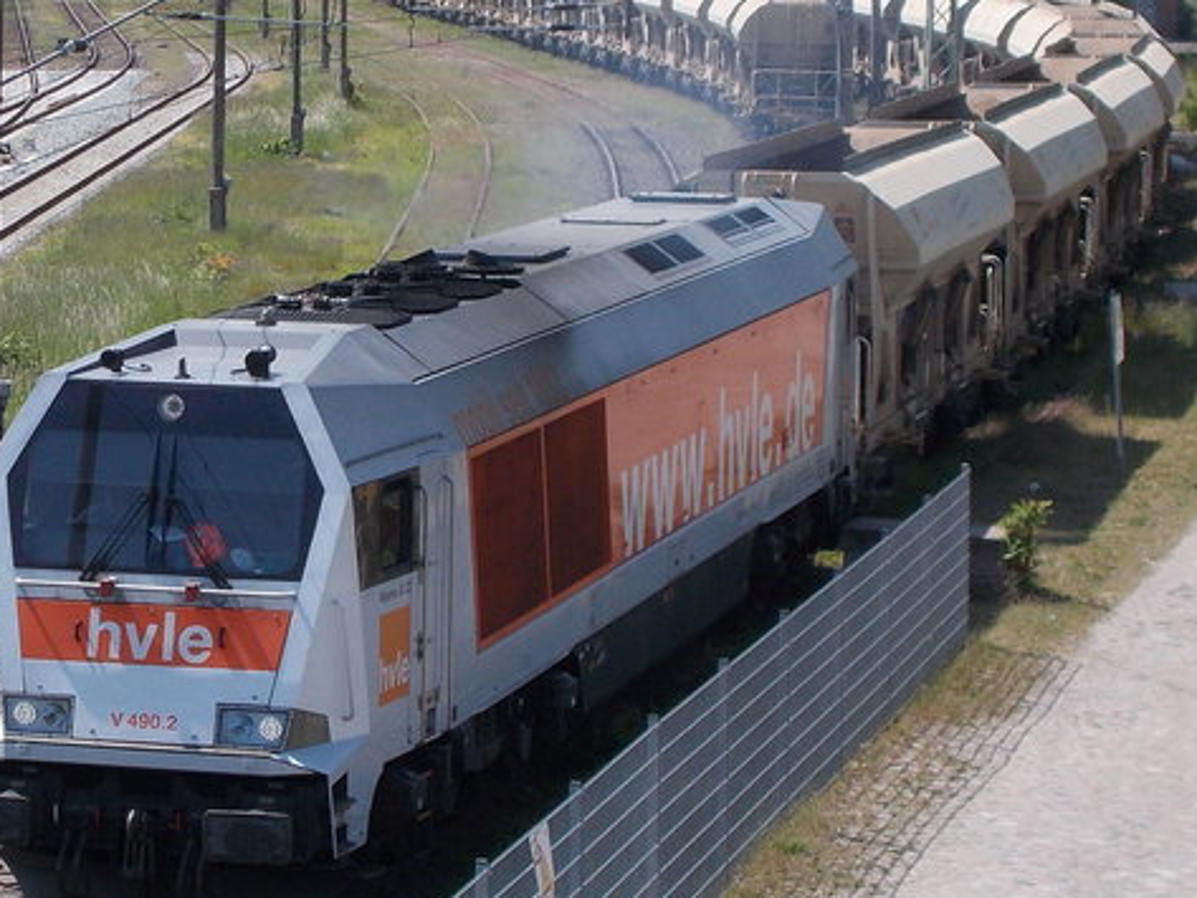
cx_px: 66
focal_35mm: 147
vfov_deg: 10.1
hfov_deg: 13.3
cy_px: 450
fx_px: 5084
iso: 80
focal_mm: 10.3
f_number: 4.9
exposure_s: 1/500
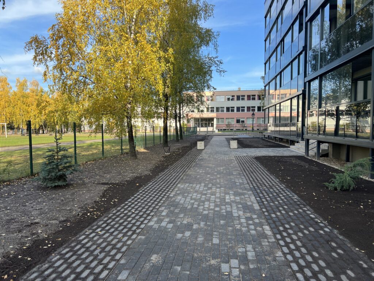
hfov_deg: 67.3
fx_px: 281
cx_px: 187
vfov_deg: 53.1
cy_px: 140
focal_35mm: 26
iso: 50
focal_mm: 5.7
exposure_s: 1/1135
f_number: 1.5
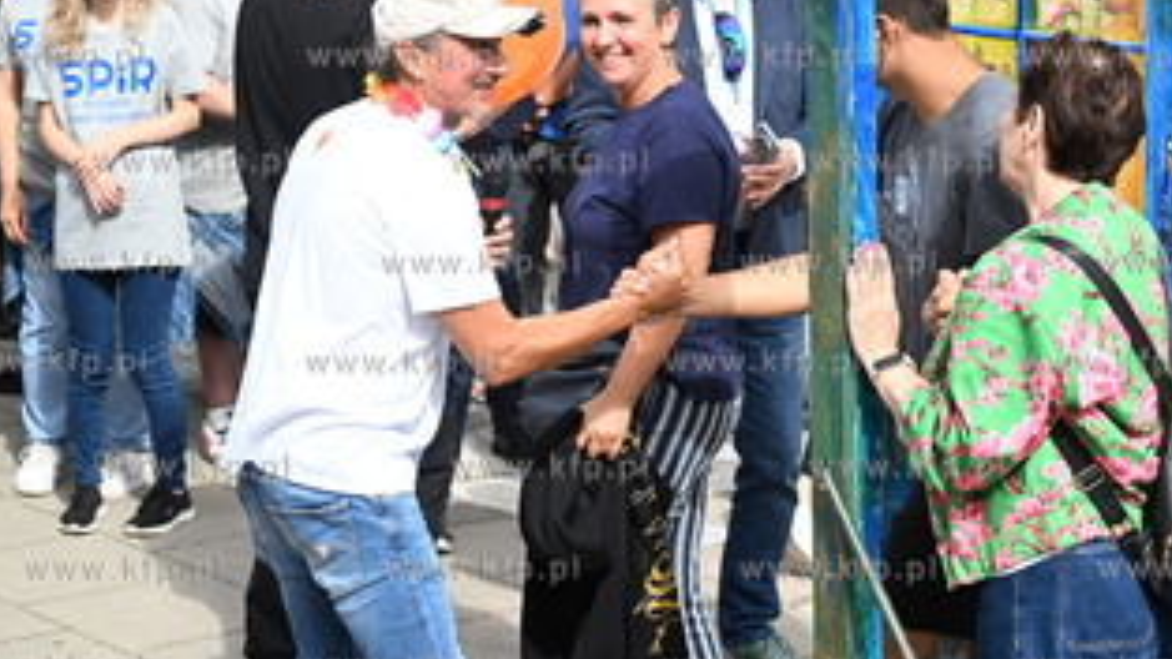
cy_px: 212
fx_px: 3542
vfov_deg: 10.6
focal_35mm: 114
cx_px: 681
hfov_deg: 18.8
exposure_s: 1/800
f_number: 5.6
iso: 500
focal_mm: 85
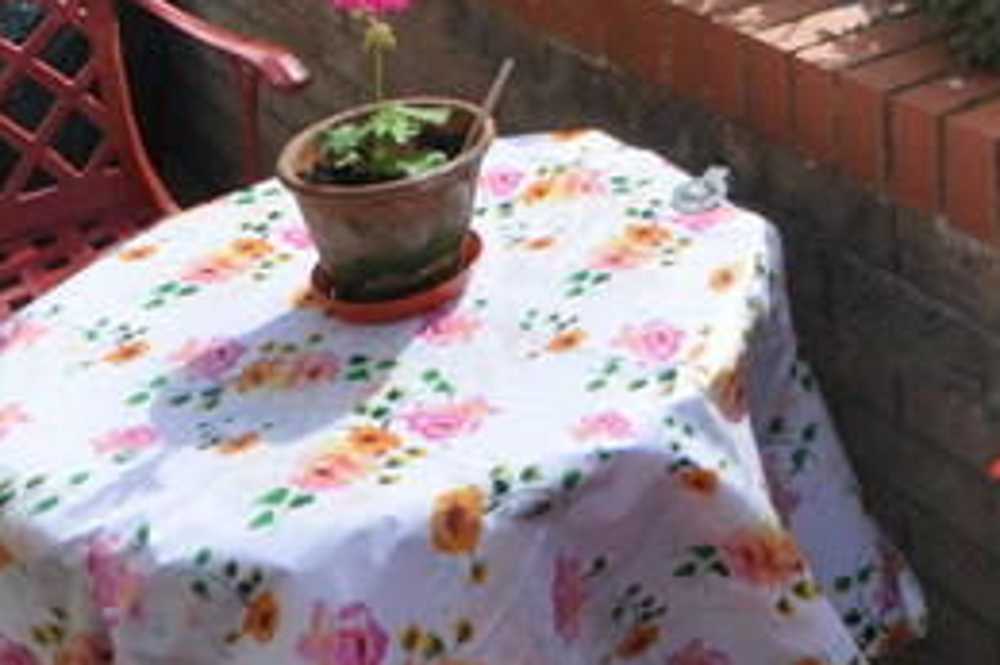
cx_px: 1042
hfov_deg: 31.0
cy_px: -331
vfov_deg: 19.9
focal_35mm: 59
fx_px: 1638
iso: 400
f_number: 3.5
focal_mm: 10
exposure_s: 1/4000
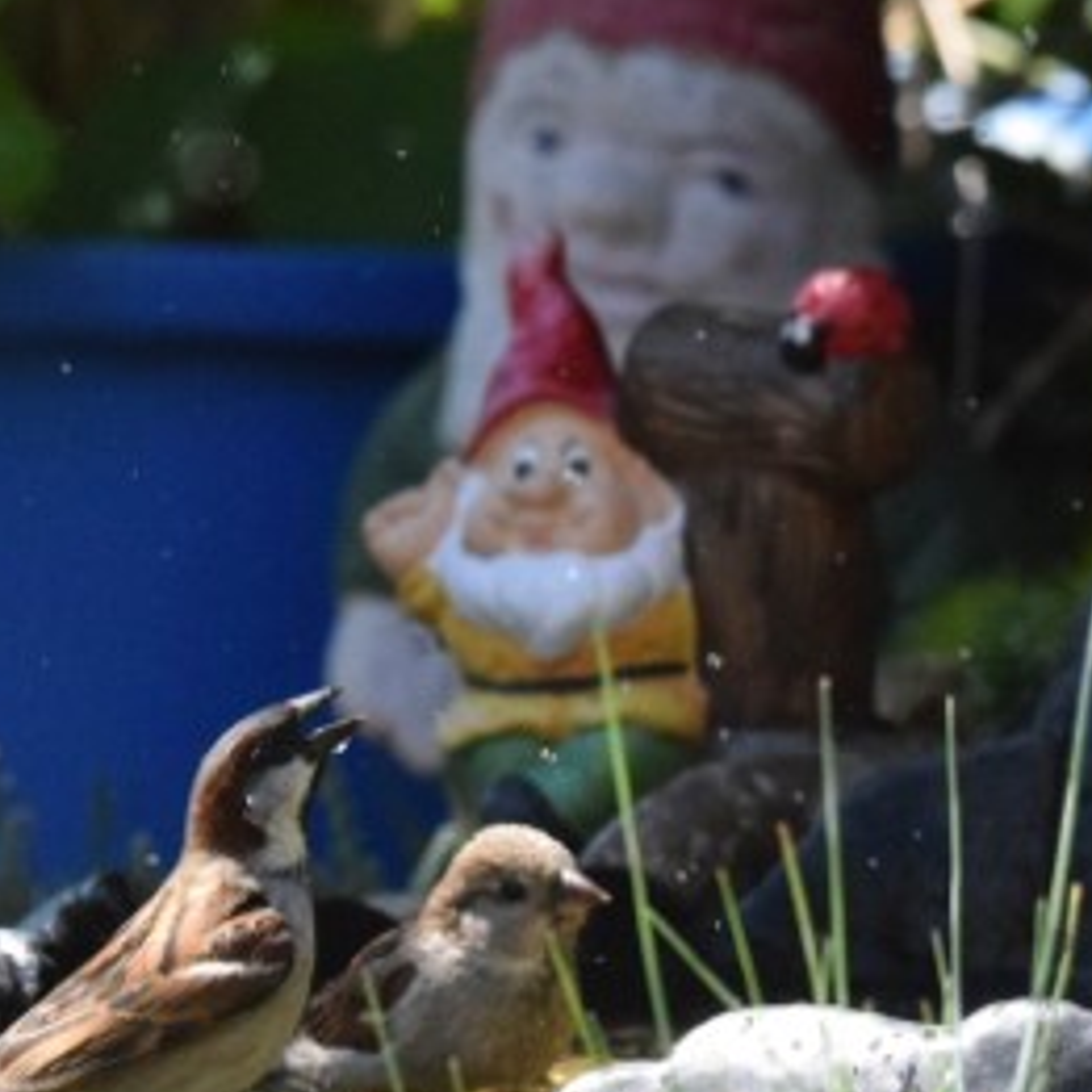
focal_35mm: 878
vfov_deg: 2.0
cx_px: 251
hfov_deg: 2.0
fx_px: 31336
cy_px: 954
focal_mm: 250
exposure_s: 1/2500
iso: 6400
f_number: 10
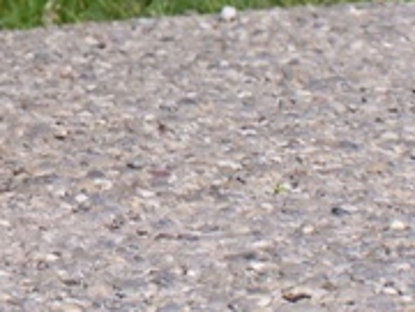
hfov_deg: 5.8
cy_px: -224
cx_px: -274
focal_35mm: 334
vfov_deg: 4.4
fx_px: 4004
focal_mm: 15.6
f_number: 5
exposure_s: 1/640
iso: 80
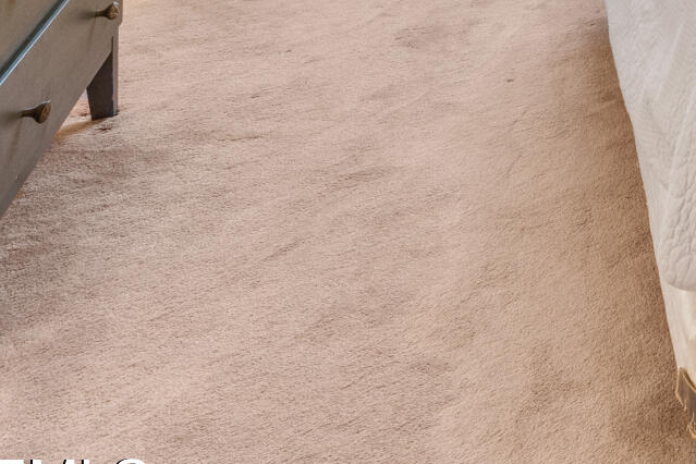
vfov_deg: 16.2
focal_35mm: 61
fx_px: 1179
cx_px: 1275
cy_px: -506
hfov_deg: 21.1
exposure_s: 1/3
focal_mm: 13
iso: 1000
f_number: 8
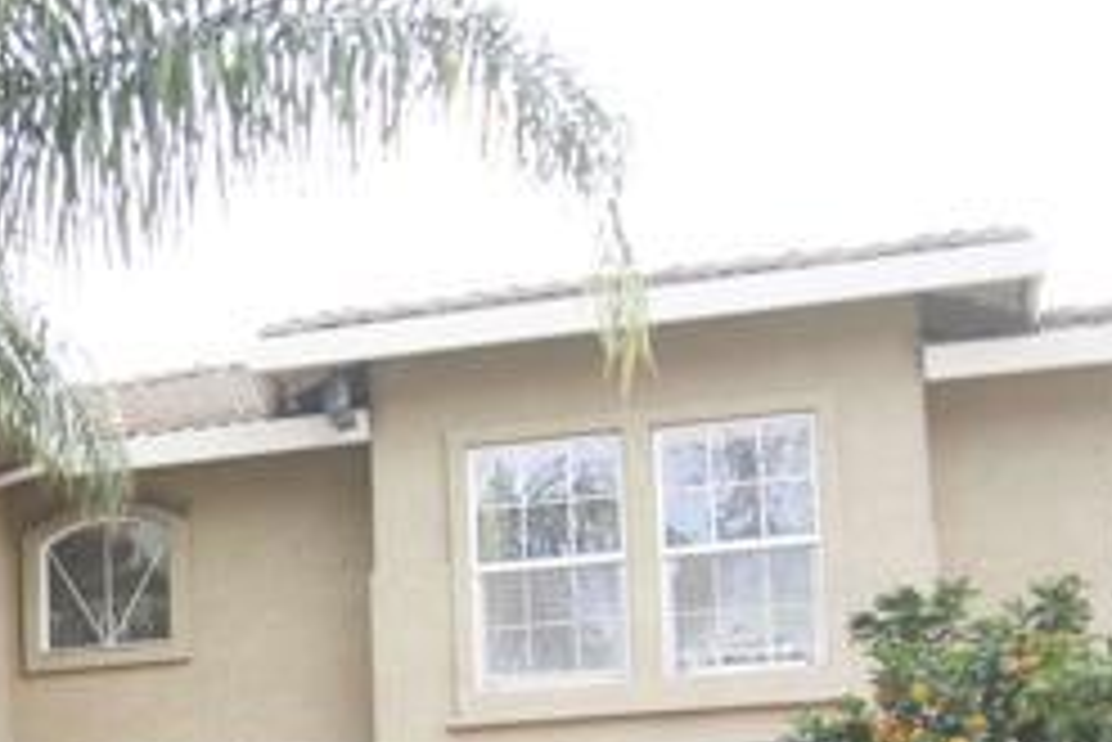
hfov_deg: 24.8
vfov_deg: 17.2
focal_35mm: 75
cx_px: -167
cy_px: 942
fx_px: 2318
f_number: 2.8
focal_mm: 29
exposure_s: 1/640
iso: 400
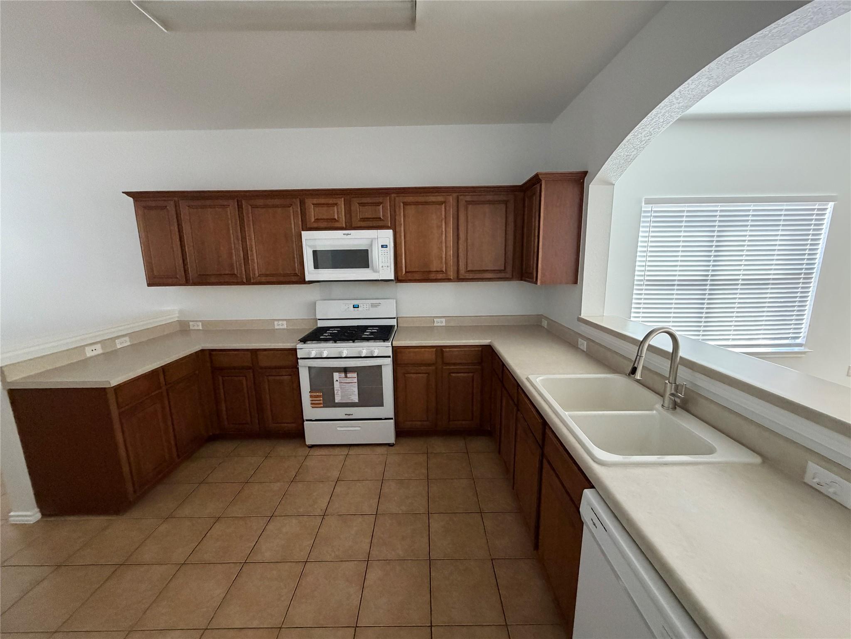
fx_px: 344
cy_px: 320
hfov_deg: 102.1
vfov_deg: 85.7
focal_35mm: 14
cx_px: 426
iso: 500
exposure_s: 1/60
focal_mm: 2.22
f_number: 2.2
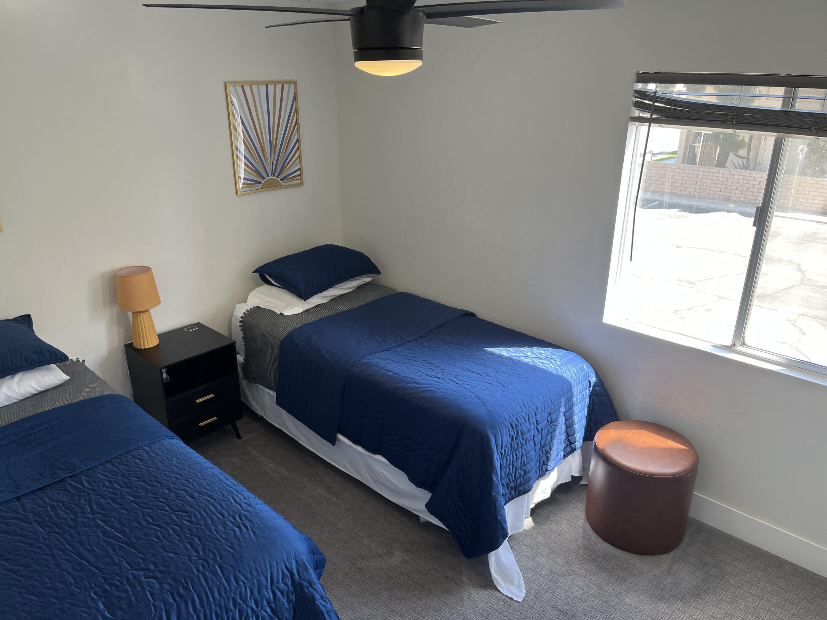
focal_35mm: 26
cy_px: 310
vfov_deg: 53.1
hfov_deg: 67.3
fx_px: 621
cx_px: 414
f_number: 1.6
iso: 50
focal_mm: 5.1
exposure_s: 1/120
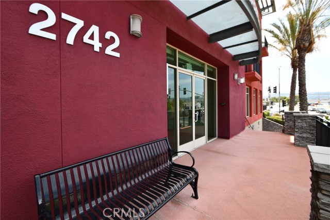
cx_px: 165
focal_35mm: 15
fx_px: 138
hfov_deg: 100.4
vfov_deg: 77.4
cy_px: 110
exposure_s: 1/250
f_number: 6.3
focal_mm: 10
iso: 200
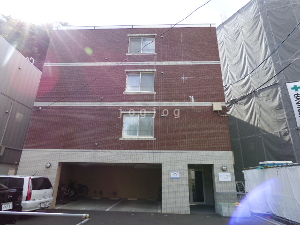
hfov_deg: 81.7
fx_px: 173
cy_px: 112
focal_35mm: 20
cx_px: 150
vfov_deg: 66.0
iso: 100
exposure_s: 1/640
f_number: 2.8
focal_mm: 3.58
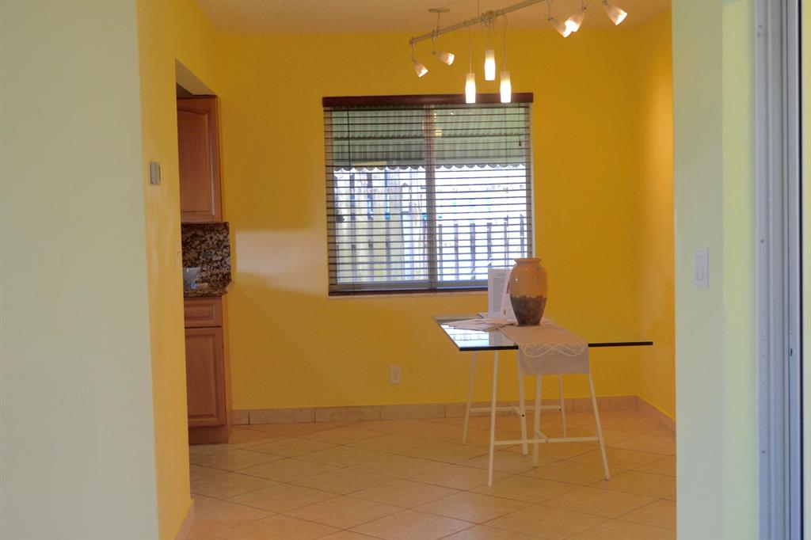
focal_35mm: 52
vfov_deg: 25.7
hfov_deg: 37.9
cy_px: 270
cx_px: 406
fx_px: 1182
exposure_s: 1/15
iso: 400
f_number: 5
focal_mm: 35
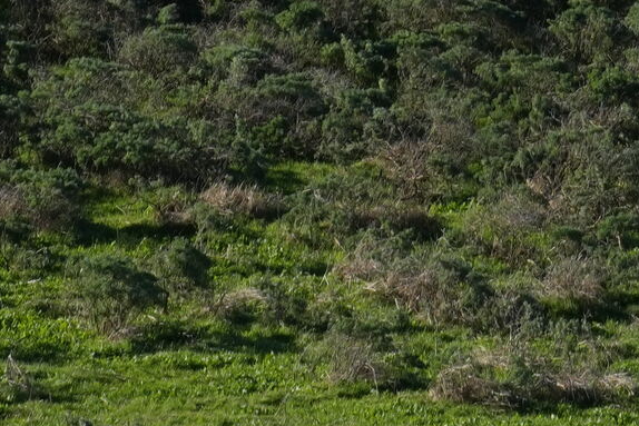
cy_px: -730
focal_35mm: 444
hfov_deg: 4.6
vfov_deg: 3.1
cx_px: 659
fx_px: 7882
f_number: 5.6
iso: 400
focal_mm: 59
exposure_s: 1/2000
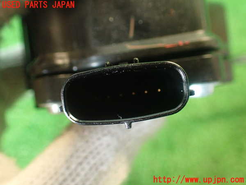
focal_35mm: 32
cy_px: 92
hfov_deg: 56.8
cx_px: 123
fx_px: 227
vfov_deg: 44.2
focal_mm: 5.79
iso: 800
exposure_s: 1/30
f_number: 2.4
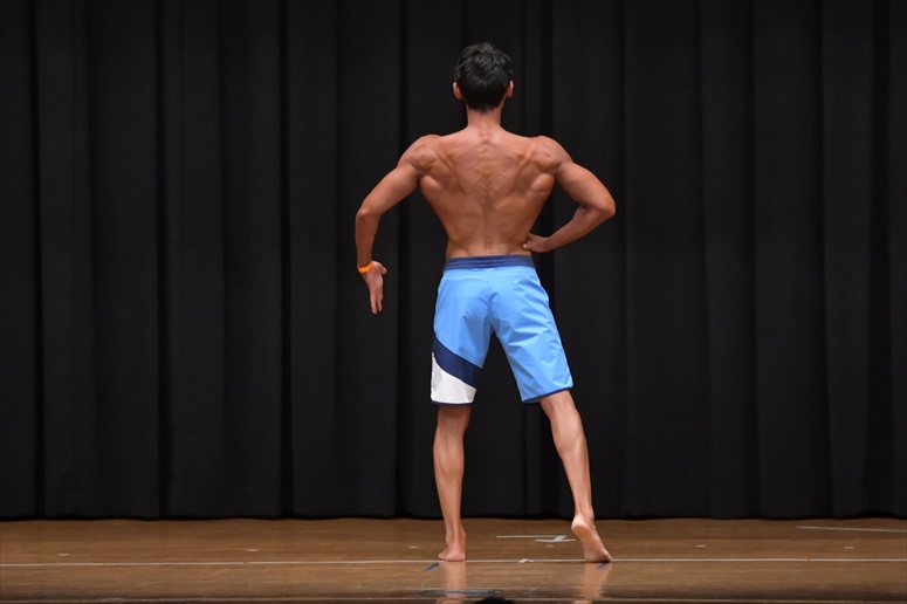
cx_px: 454
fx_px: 5666
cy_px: 302
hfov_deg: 9.2
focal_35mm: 225
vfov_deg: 6.1
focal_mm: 150
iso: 6400
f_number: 5.6
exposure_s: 1/400
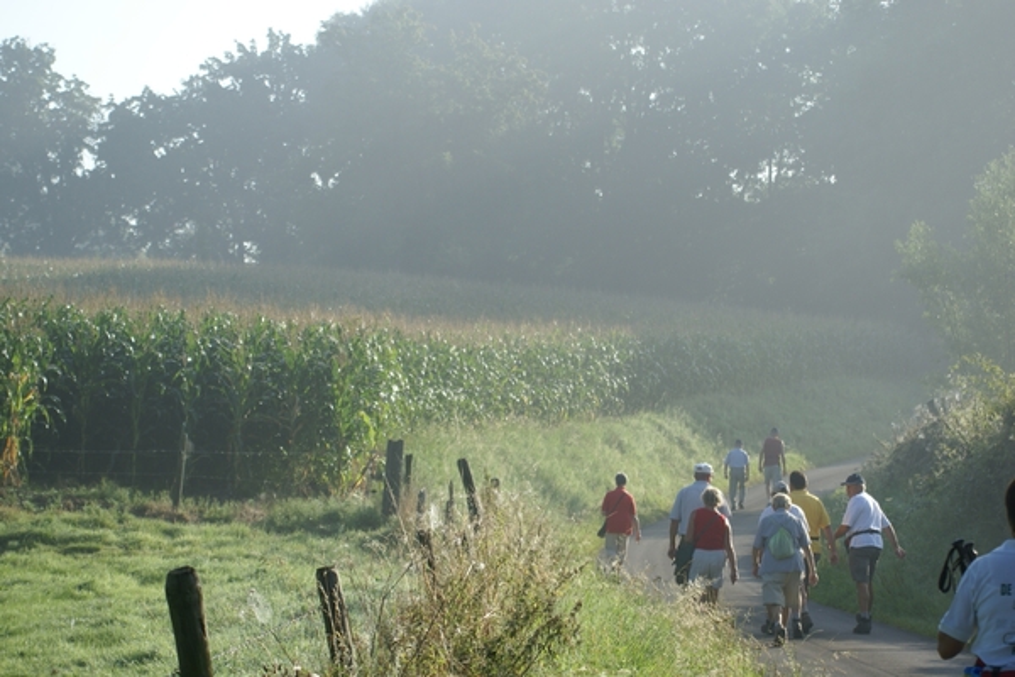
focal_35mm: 120
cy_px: 338
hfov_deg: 17.1
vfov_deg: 11.4
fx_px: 3383
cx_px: 508
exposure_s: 1/320
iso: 100
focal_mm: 80
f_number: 6.3
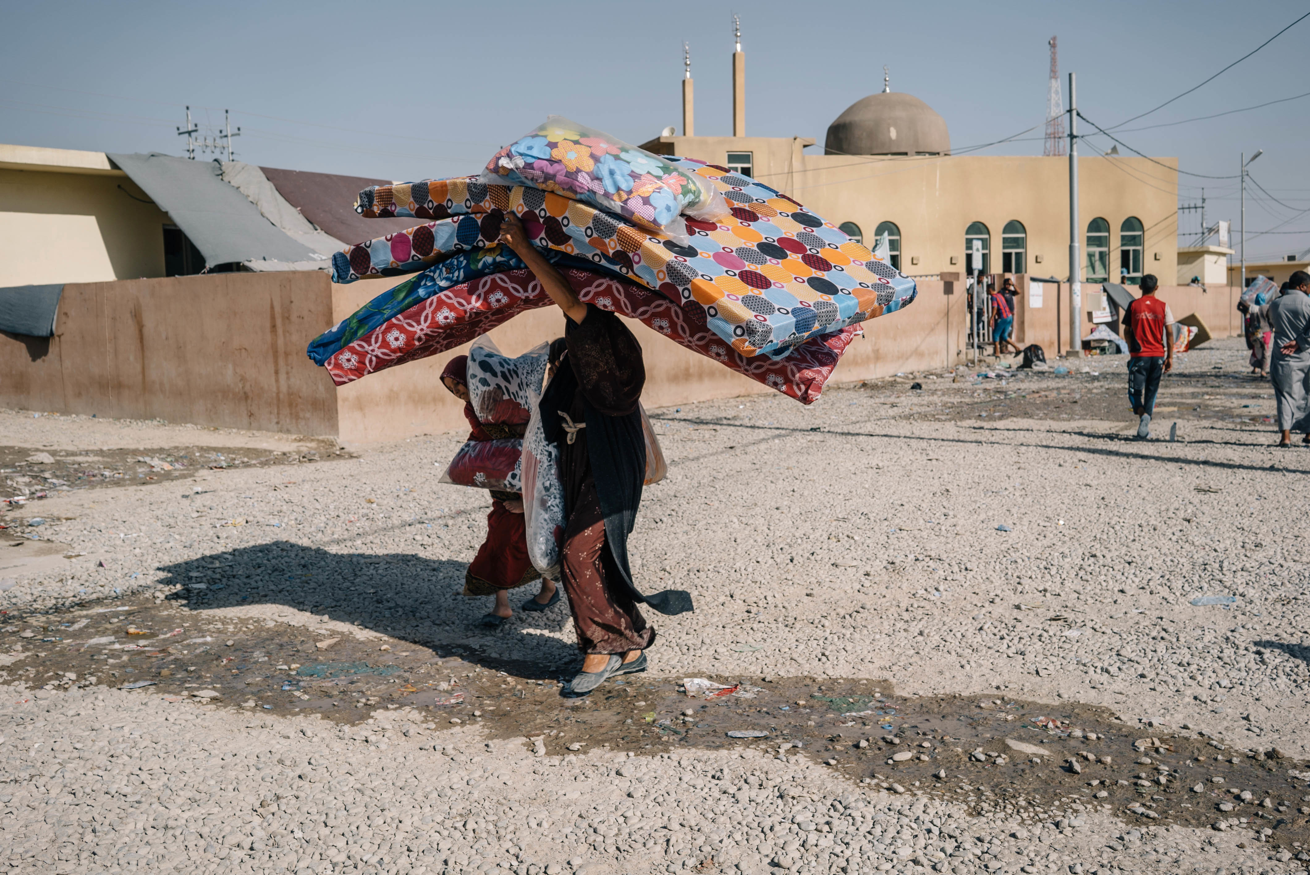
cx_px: 655
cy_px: 438
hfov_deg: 54.4
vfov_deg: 37.9
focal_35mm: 35
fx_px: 1274
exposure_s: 1/400
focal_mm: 35
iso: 50
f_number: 7.1
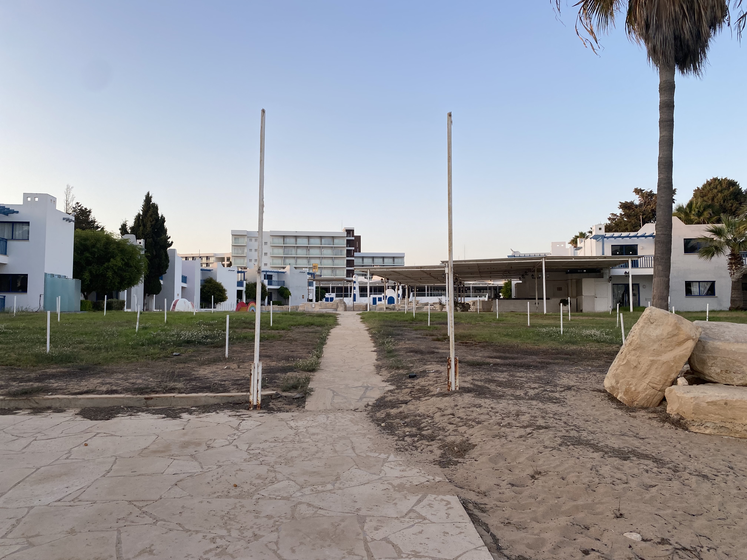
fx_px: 561
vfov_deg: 53.1
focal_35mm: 26
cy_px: 280
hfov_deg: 67.3
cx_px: 374
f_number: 1.8
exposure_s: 1/432
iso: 32
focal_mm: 4.25
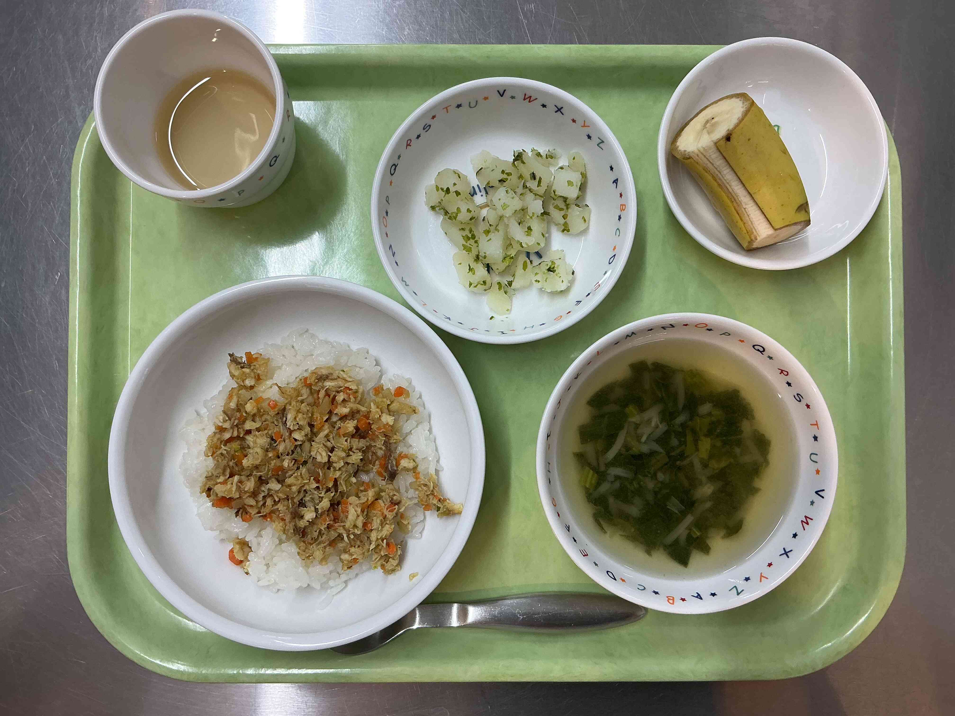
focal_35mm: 29
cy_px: 358
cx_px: 478
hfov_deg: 61.7
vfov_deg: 48.2
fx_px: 800
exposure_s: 1/120
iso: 50
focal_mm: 3
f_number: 1.8
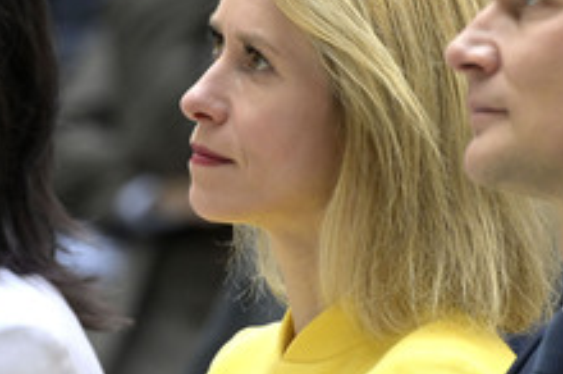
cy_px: 123
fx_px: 14413
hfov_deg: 2.2
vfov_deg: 1.5
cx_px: 255
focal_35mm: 923
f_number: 7.1
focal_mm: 450
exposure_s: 1/500
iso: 5000
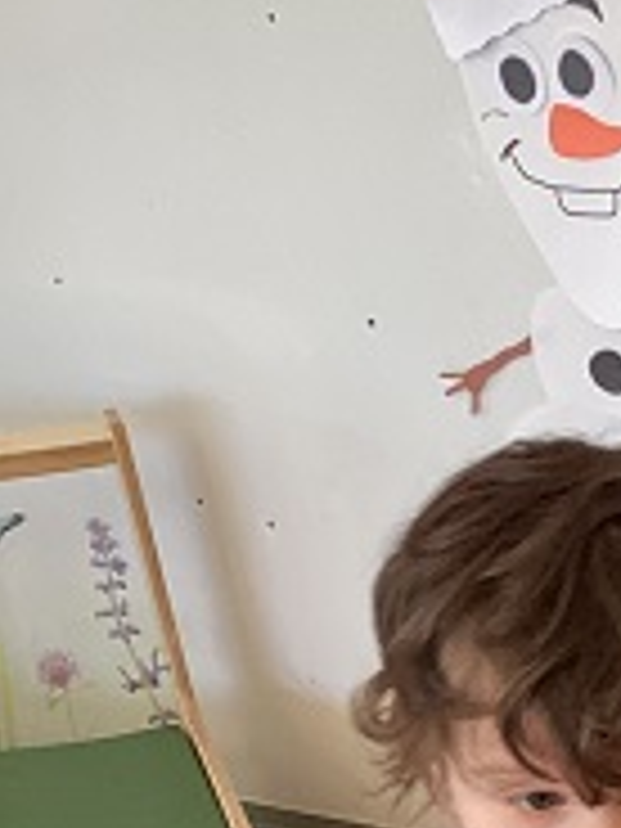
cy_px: 1206
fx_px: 2679
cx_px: 1120
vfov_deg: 16.2
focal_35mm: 112
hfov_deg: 12.1
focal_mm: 3.3
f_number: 2.4
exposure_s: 1/60
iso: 100
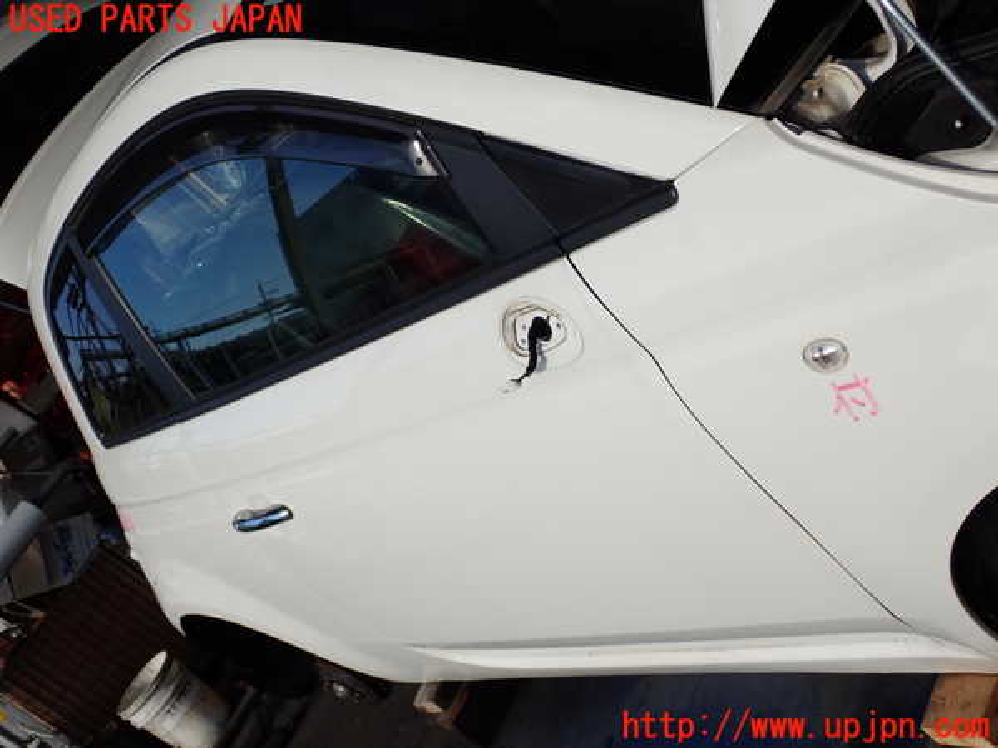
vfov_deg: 35.1
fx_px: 1182
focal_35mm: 41
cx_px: 499
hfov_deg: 45.8
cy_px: 374
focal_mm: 7.31
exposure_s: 1/800
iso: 100
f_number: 4
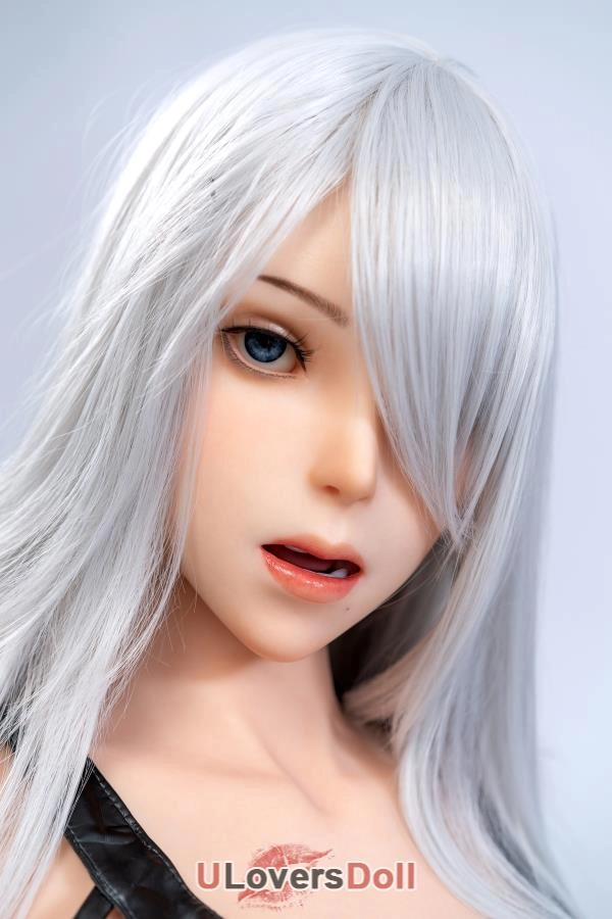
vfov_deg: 36.2
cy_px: 460
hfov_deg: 24.6
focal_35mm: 55
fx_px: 1402
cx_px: 306
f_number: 3.5
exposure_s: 1/125
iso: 125
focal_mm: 55
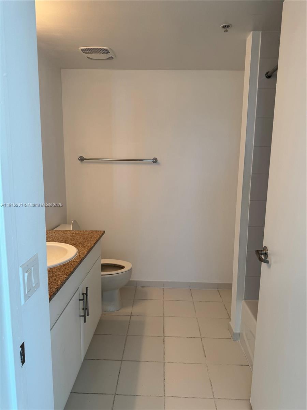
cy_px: 205
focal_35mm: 24
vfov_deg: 71.6
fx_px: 284
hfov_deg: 56.8
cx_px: 154
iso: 100
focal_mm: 6.76
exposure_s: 1/120
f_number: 1.78
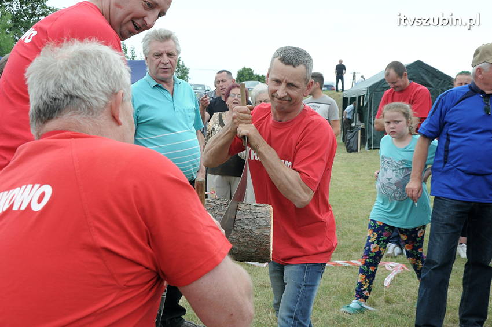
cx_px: 246
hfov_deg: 35.1
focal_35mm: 57
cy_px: 164
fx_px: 778
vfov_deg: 23.7
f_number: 10
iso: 800
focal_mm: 38
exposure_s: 1/400
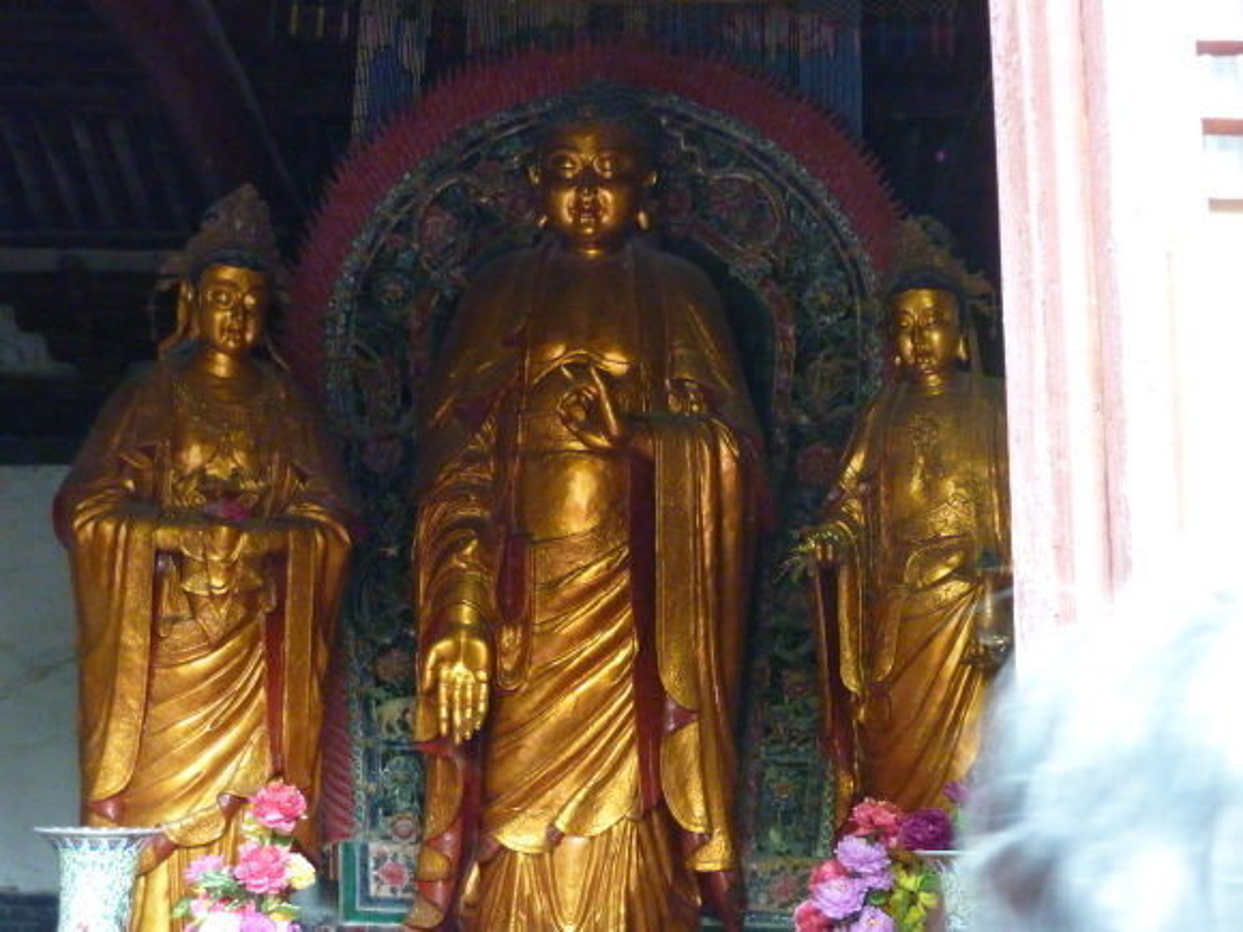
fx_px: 1436
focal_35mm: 40
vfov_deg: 36.0
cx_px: 622
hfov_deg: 46.8
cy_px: 466
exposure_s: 1/50
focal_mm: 6.5
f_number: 3.6
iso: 800
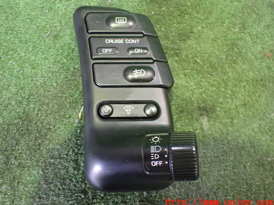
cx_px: 129
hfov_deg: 56.8
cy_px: 100
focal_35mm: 32
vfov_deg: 44.1
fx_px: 253
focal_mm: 5.4
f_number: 2.3
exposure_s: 1/30
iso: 1250
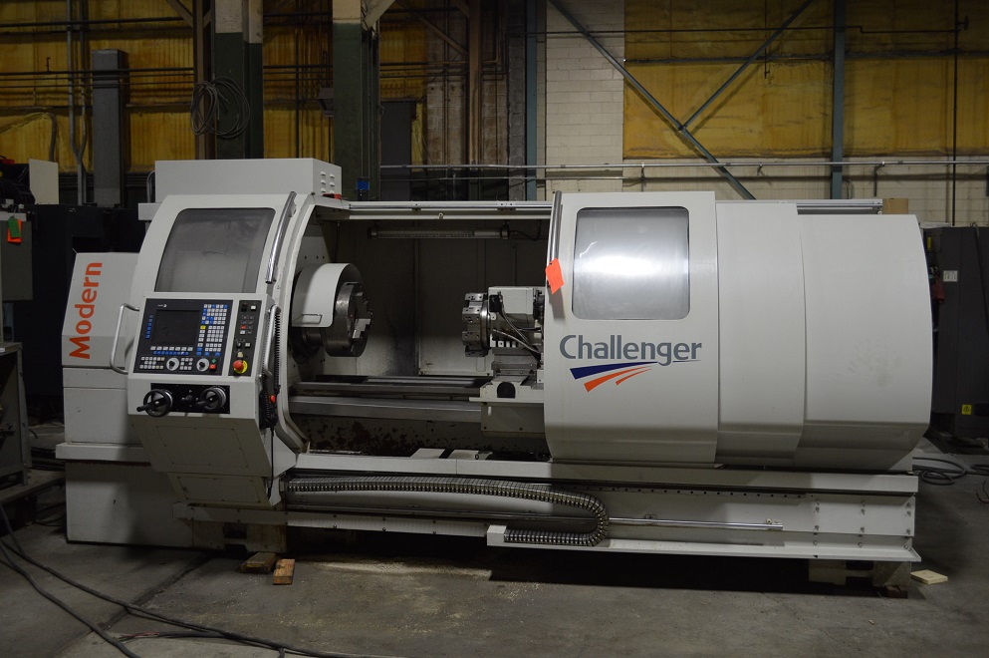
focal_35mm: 36
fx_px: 988
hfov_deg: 53.2
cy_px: 329
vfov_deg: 36.8
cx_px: 494
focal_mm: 24
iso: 560
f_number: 4
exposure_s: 1/15
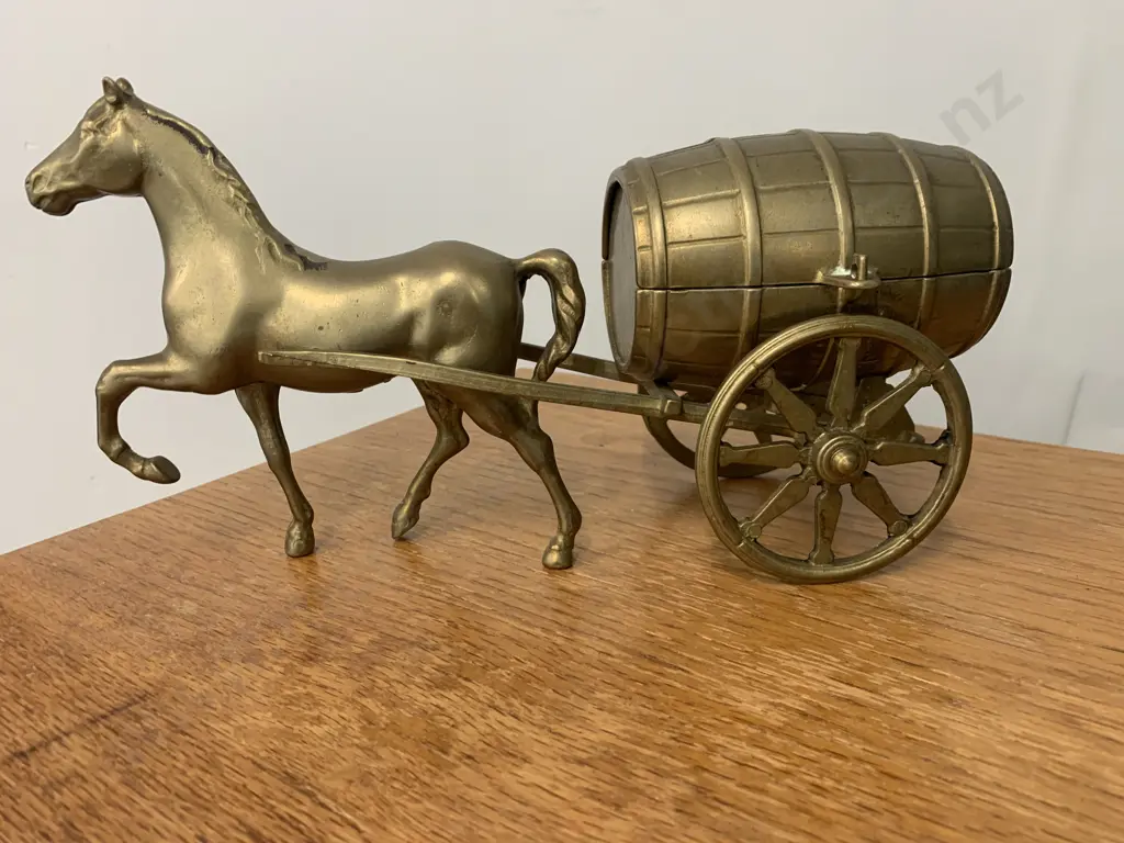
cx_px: 562
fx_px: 844
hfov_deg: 67.3
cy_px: 422
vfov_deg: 53.1
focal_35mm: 26
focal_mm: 4.25
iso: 100
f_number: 1.8
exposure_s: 1/50
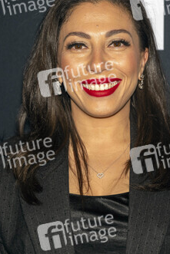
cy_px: 117
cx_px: 99
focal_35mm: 145
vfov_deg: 14.1
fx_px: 1026
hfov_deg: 9.5
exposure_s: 1/200
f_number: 5.6
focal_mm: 120
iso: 800
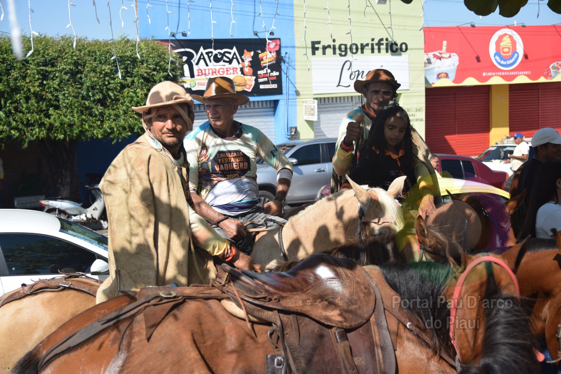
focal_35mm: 48
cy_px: 187
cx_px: 280
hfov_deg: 41.1
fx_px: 748
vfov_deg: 28.1
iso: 100
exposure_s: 1/1250
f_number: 3.2
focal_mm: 32
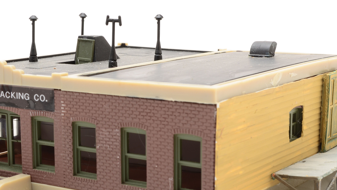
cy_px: 128
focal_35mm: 87
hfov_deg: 24.4
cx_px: 151
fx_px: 777
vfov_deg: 13.9
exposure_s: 1/160
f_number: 18
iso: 100
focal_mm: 38
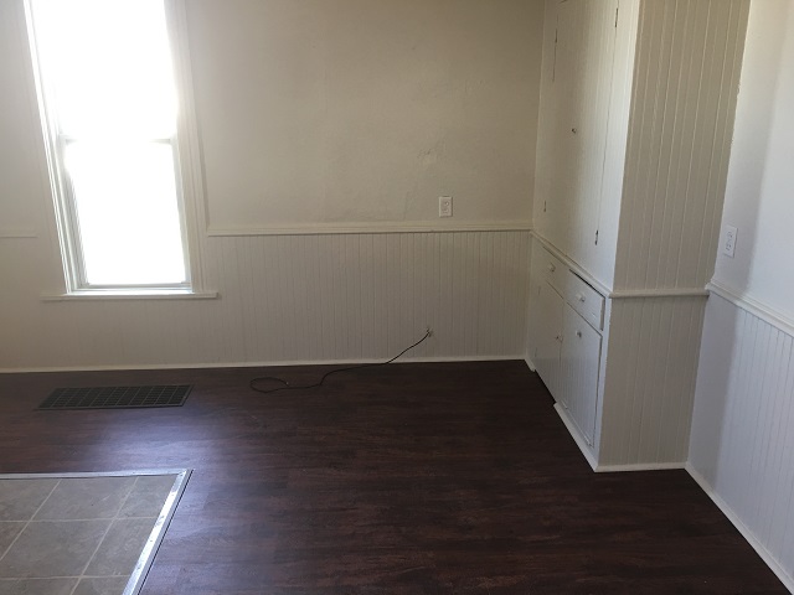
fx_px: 665
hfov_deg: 61.7
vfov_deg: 48.2
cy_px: 298
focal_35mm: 29
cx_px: 397
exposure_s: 1/15
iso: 32
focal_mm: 4.15
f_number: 2.2
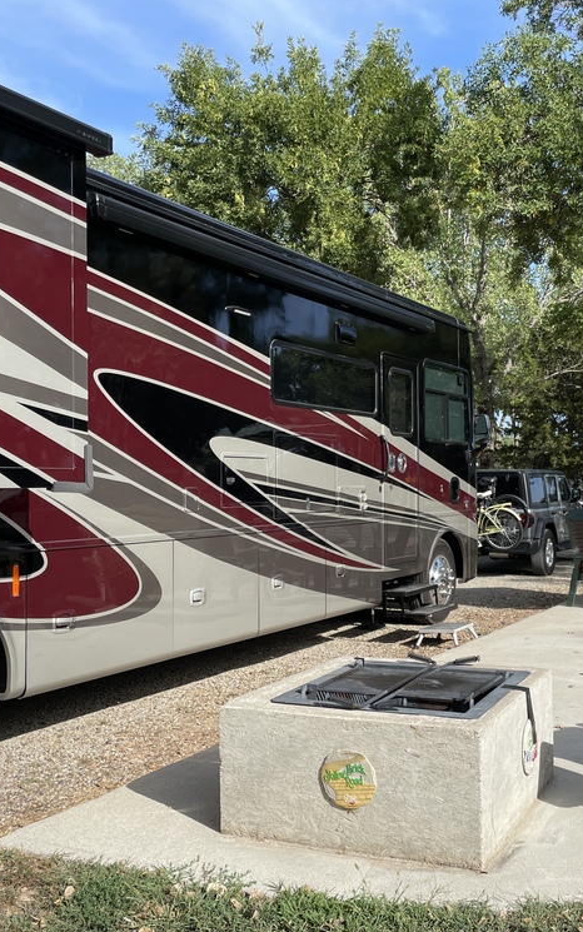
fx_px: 940
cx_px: 410
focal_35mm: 37
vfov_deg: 52.7
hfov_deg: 34.0
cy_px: 467
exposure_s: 1/1984
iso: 32
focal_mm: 4.2
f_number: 1.6
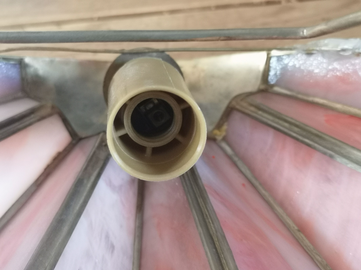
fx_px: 480
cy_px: 135
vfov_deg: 31.5
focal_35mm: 46
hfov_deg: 41.2
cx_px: 180
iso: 400
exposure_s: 1/30
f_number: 1.8
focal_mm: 5.58
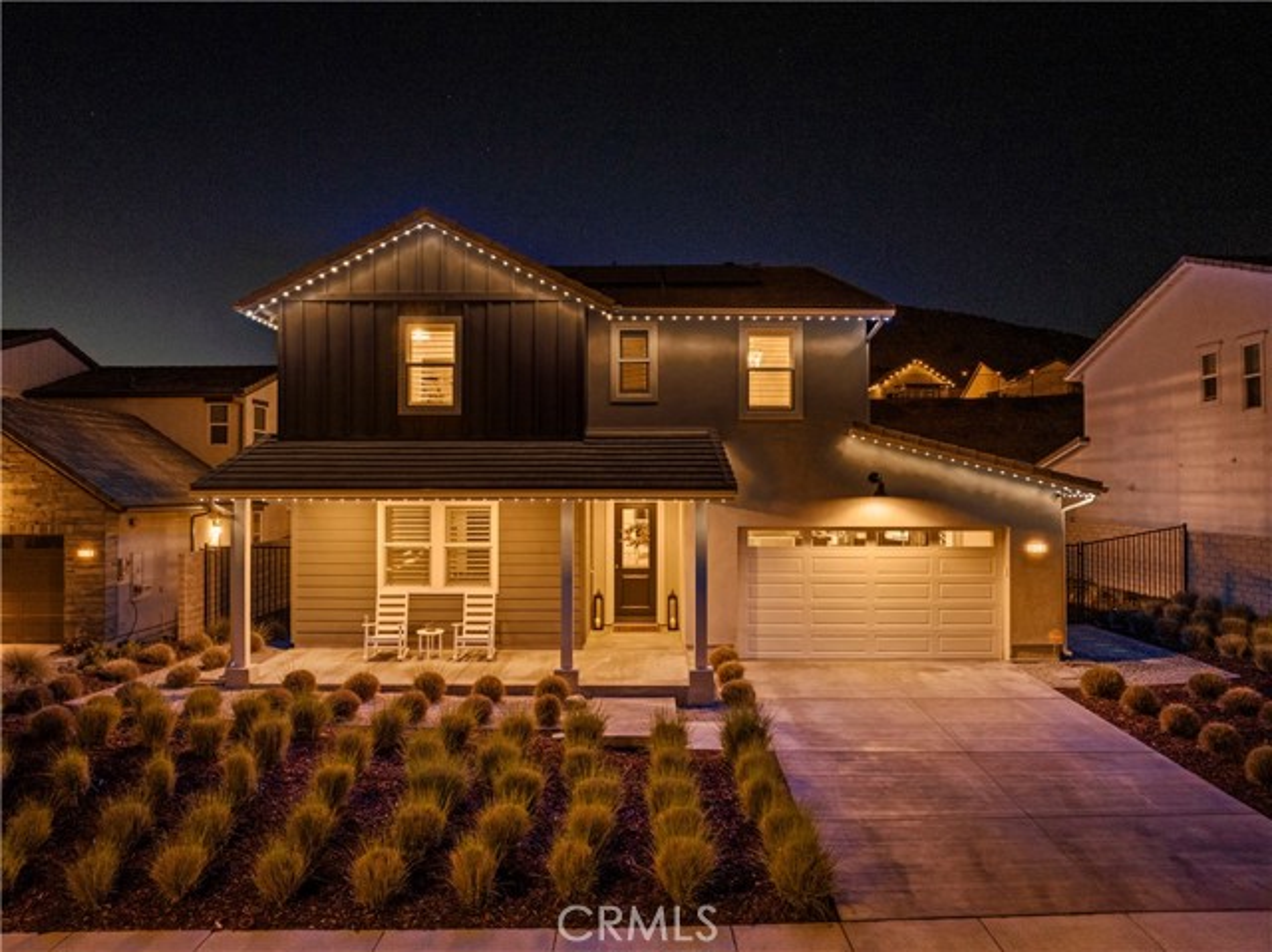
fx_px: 881
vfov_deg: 56.8
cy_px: 476
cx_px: 636
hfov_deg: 71.6
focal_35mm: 24
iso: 800
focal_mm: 12.29
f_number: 2.8
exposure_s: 1/3
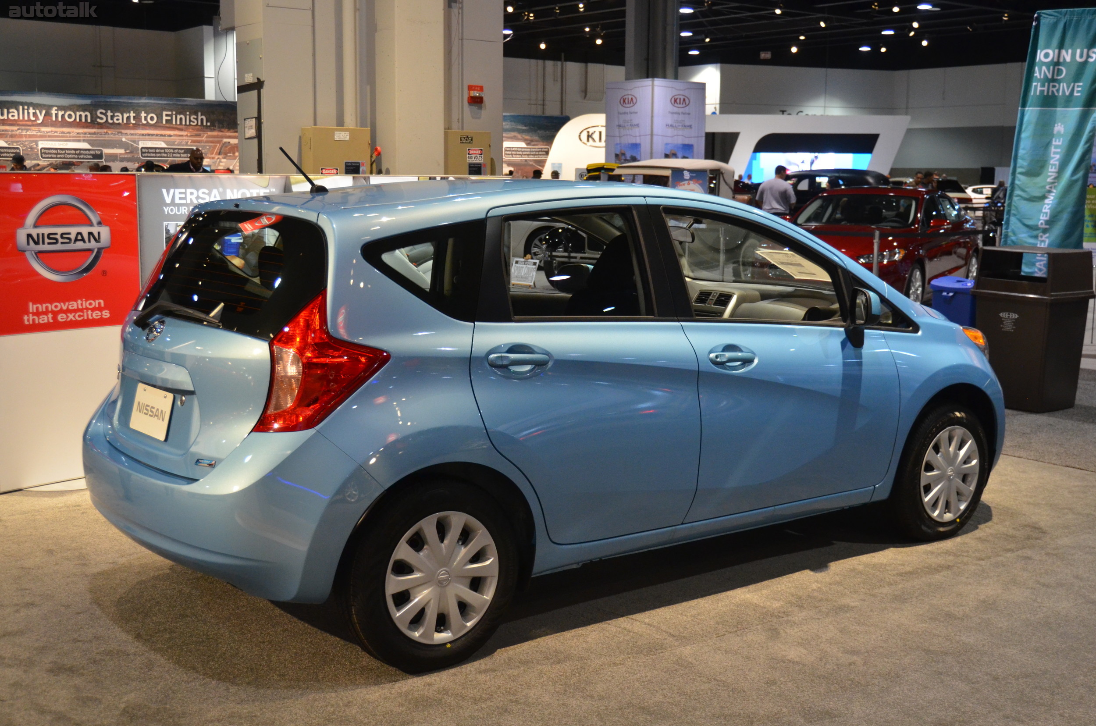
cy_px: 363
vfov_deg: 31.8
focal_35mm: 42
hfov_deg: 46.5
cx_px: 548
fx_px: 1276
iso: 1600
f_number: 4
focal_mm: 28
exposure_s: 1/125
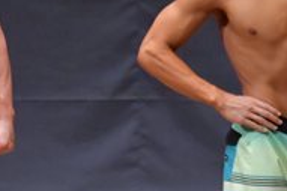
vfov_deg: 1.3
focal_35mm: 1097
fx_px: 8738
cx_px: -68
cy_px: 183
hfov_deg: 1.9
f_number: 5.6
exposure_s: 1/400
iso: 6400
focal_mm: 180
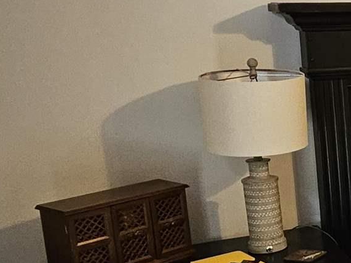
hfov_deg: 21.5
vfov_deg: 20.9
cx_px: 577
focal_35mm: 70
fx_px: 710
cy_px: 181
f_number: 2.2
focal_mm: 2.2
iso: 320
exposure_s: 1/60
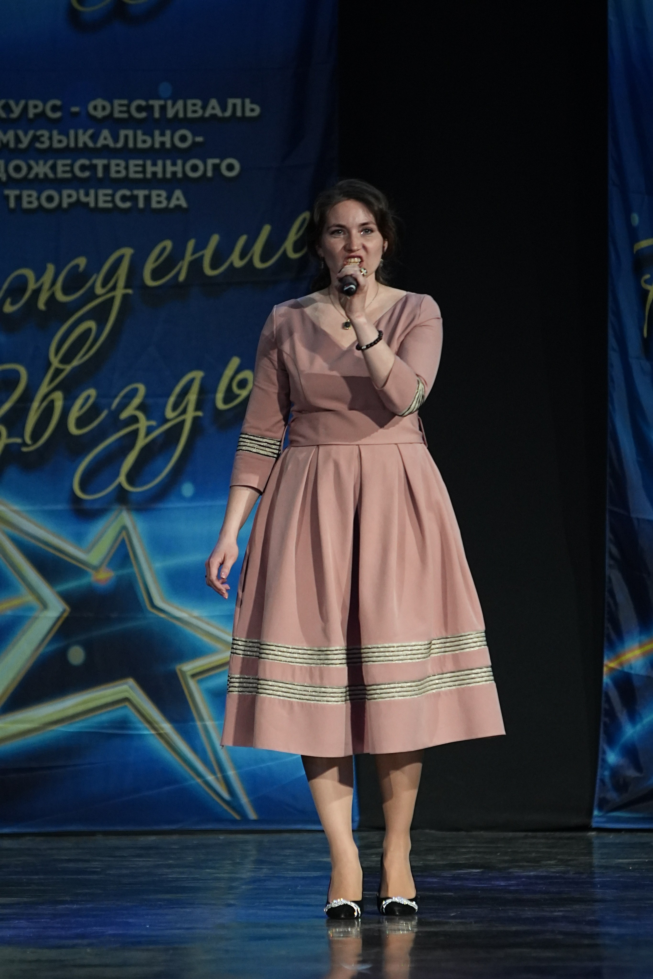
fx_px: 8162
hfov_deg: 4.6
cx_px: 326
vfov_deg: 6.9
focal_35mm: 300
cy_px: 490
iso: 2500
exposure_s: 1/500
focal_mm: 200
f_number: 2.8
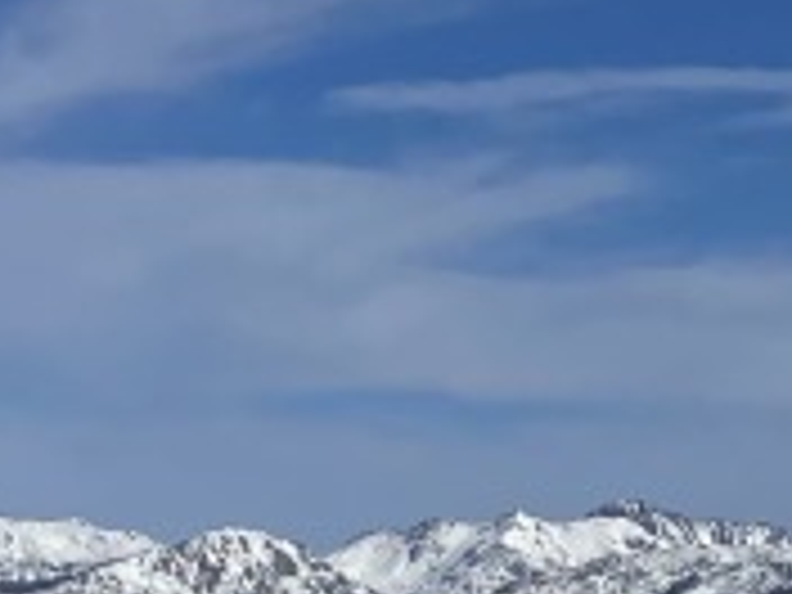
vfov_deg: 8.8
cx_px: -747
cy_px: 1454
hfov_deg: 11.8
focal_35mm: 151
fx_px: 3455
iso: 32
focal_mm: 4.2
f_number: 1.6
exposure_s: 1/17241
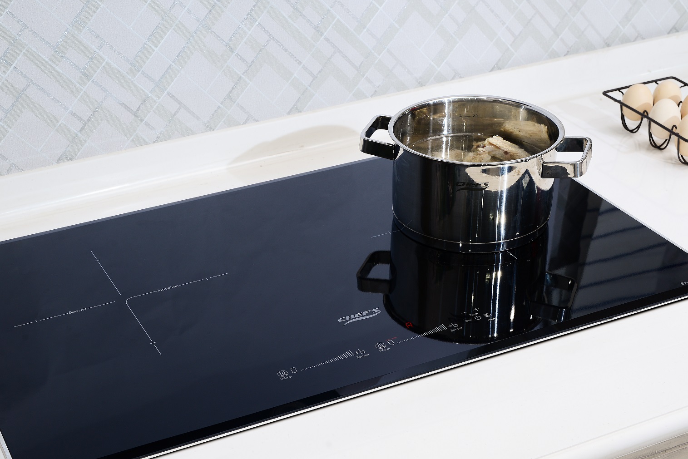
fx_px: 1262
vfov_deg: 20.6
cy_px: 242
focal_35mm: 66
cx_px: 302
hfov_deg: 30.5
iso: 100
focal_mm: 50
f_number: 11
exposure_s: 1/4
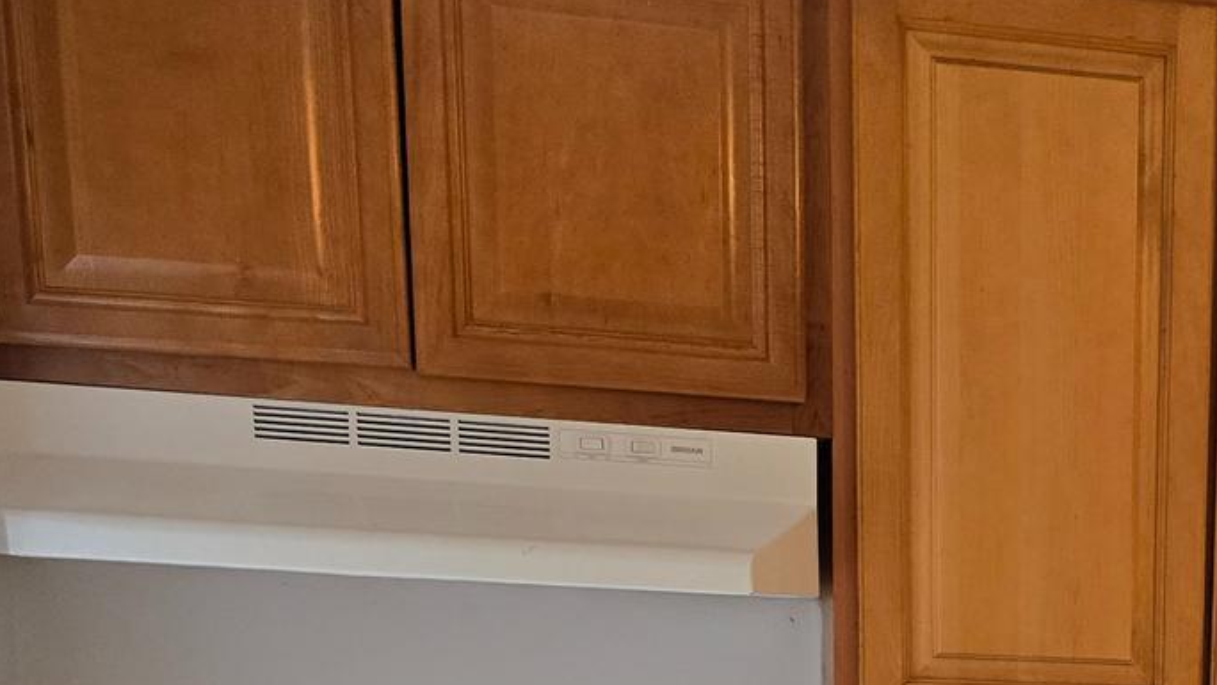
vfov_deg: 14.4
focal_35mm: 75
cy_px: 1189
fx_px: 2421
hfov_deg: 26.1
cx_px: 1331
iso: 400
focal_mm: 6.3
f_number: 1.7
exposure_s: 1/120
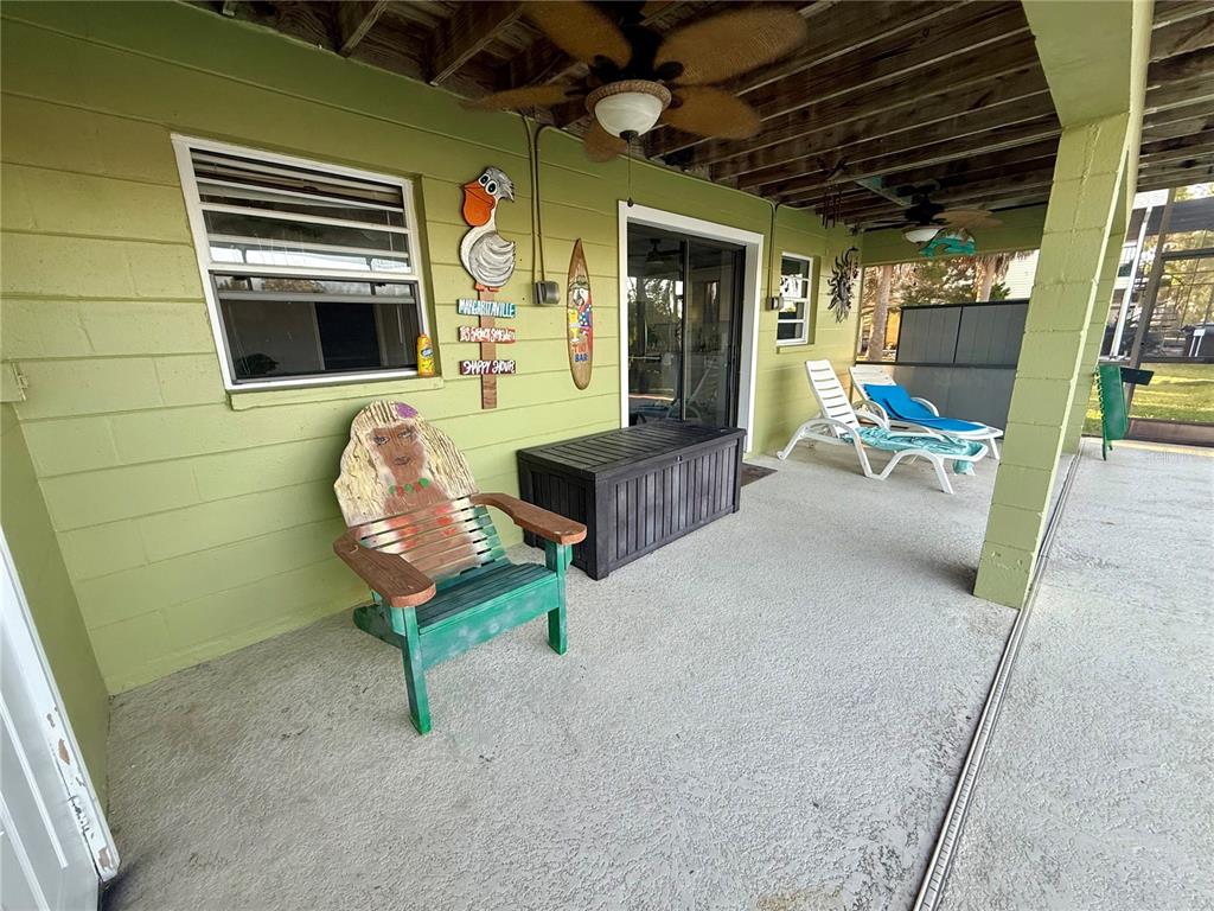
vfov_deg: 85.7
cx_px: 607
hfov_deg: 102.1
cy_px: 456
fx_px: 491
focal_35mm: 14
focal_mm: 2.22
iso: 125
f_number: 2.2
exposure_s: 1/99
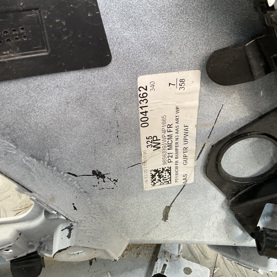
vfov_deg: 47.2
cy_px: 140
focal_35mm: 35
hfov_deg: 47.2
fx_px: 317
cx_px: 133
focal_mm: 3
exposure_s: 1/50
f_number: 1.8
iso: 80
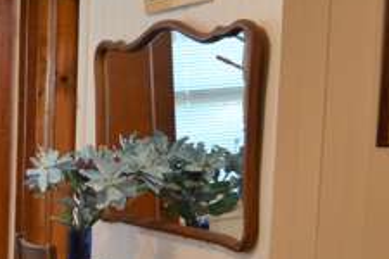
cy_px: 281
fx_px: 994
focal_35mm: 92
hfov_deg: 19.2
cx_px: -206
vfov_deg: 14.5
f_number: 3.5
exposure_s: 1/15
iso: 400
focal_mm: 18
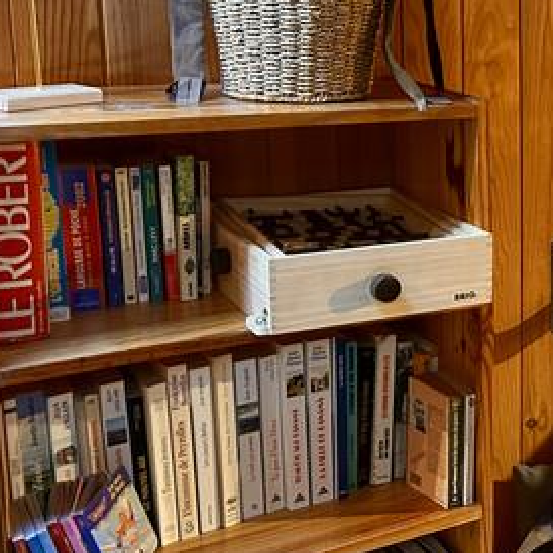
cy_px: 184
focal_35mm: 67
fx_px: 1211
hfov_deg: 22.4
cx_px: 761
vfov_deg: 25.6
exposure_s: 1/33
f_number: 1.5
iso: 500
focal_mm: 5.7
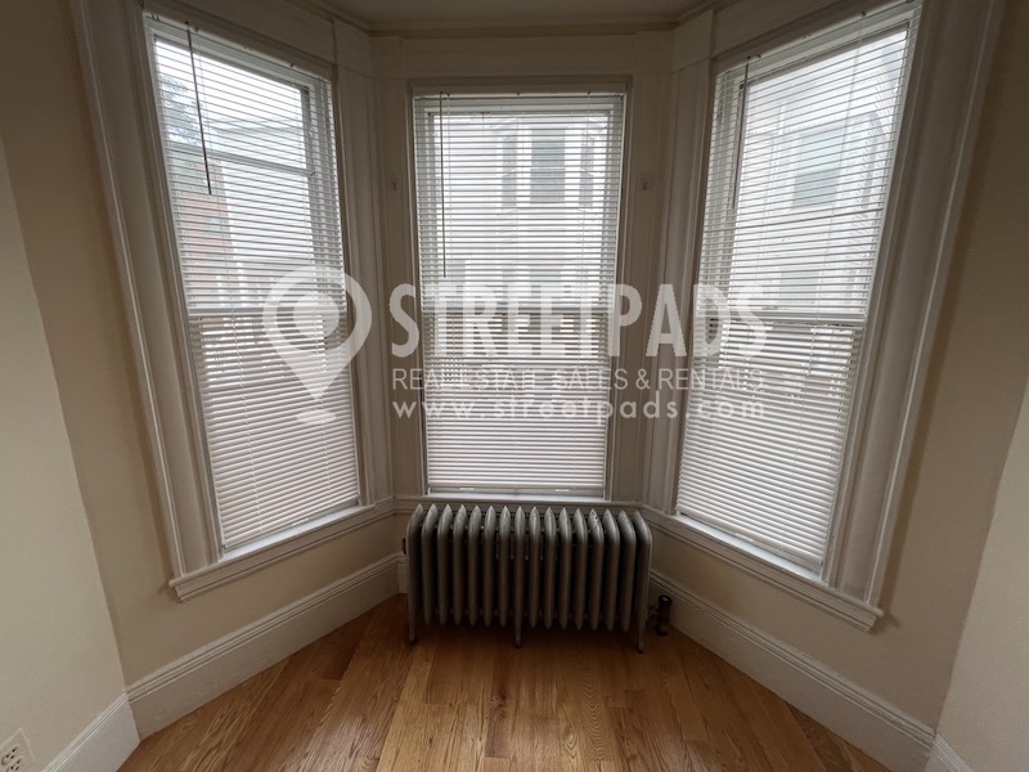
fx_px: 386
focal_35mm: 13
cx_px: 514
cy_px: 386
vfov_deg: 89.9
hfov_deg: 106.2
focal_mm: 1.57
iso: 32
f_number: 1.8
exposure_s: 1/99
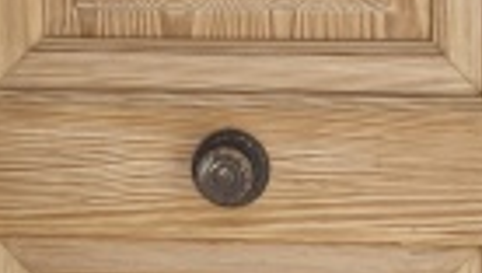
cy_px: 21
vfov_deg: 8.8
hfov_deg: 15.5
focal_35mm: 138
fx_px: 1766
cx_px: 265
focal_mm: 6.18
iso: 50
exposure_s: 1/169
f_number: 1.65
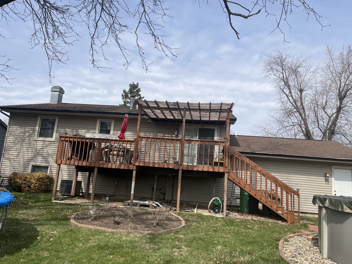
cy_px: 132
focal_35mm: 26
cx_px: 176
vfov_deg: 53.1
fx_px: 264
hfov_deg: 67.3
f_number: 1.6
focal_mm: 5.1
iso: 50
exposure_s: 1/4149
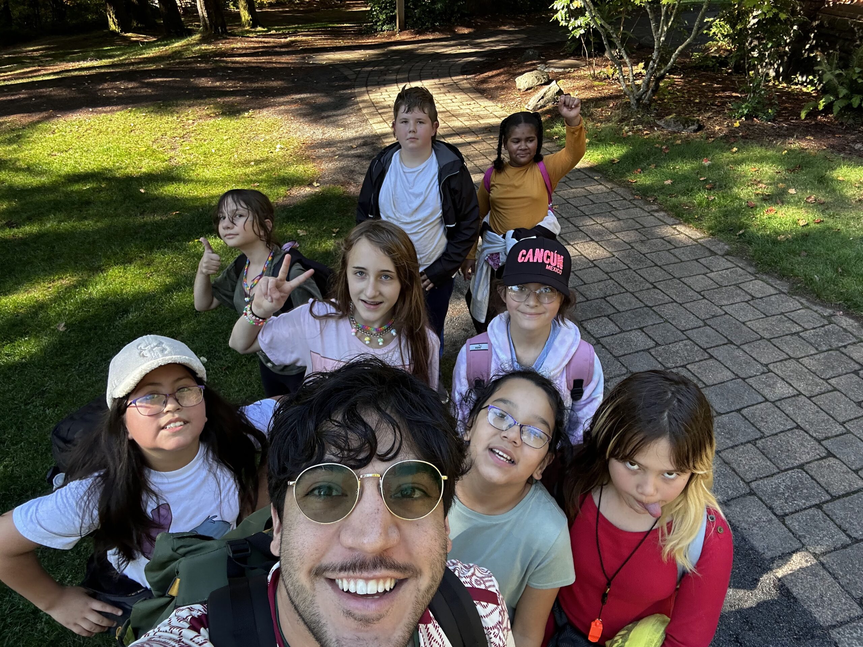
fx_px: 573
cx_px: 432
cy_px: 324
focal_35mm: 23
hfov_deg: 73.9
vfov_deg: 58.9
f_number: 1.9
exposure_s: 1/121
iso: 50
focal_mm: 2.69
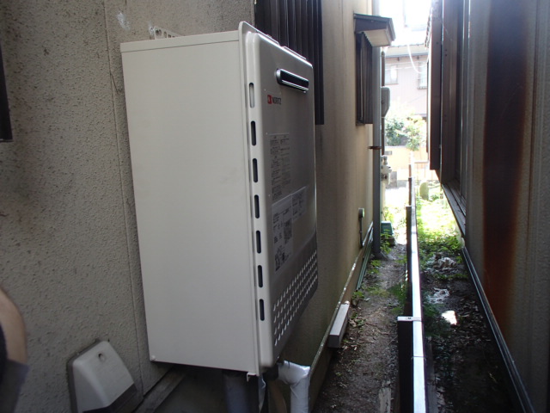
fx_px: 445
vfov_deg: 49.7
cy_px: 206
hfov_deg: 63.4
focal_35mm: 28
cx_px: 275
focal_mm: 5
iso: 125
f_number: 3.9
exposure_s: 1/60
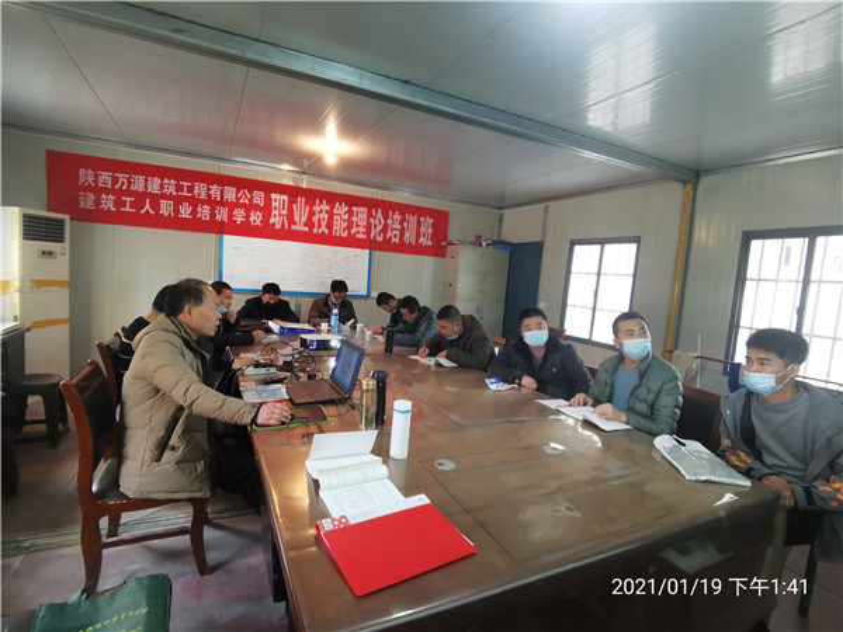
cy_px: 316
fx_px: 414
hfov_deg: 91.0
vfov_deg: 74.7
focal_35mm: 17
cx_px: 422
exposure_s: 1/33.3
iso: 160
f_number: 2.2
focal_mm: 2.26
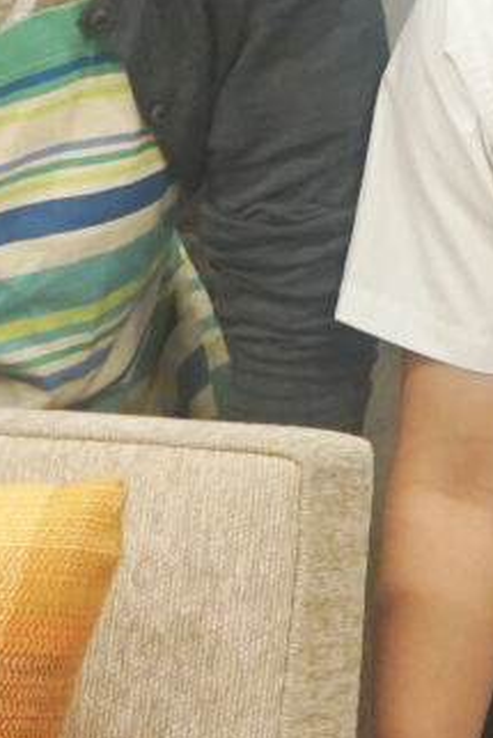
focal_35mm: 286
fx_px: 5868
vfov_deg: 7.0
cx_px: 1110
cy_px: -666
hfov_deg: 4.7
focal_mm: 24
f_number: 4.5
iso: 500
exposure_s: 1/160
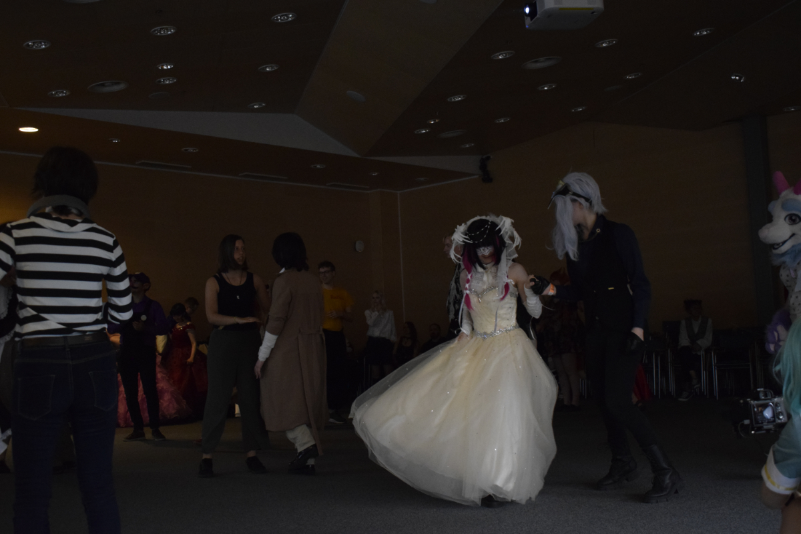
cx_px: 400
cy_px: 267
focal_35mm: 42
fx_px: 934
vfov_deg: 31.9
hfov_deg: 46.4
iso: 3200
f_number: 4.2
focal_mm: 28
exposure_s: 1/200
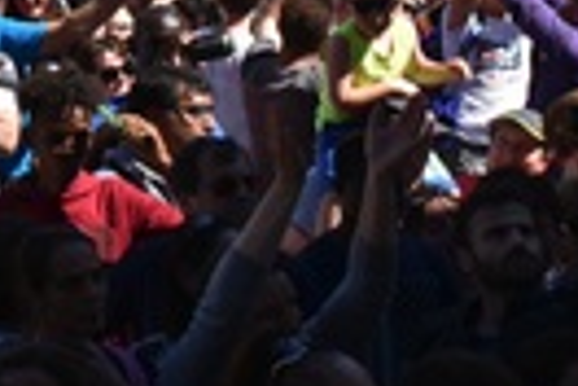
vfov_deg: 10.3
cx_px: -293
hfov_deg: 14.6
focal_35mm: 131
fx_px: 2103
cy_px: -90
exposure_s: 1/400
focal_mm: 18
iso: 200
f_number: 10
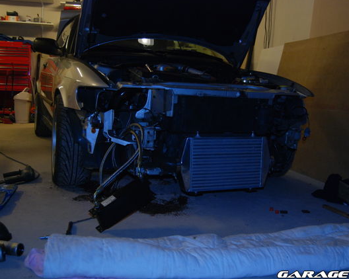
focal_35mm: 41
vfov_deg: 36.5
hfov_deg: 44.8
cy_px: 140
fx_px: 423
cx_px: 179
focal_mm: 24
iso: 640
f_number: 4
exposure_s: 1/60
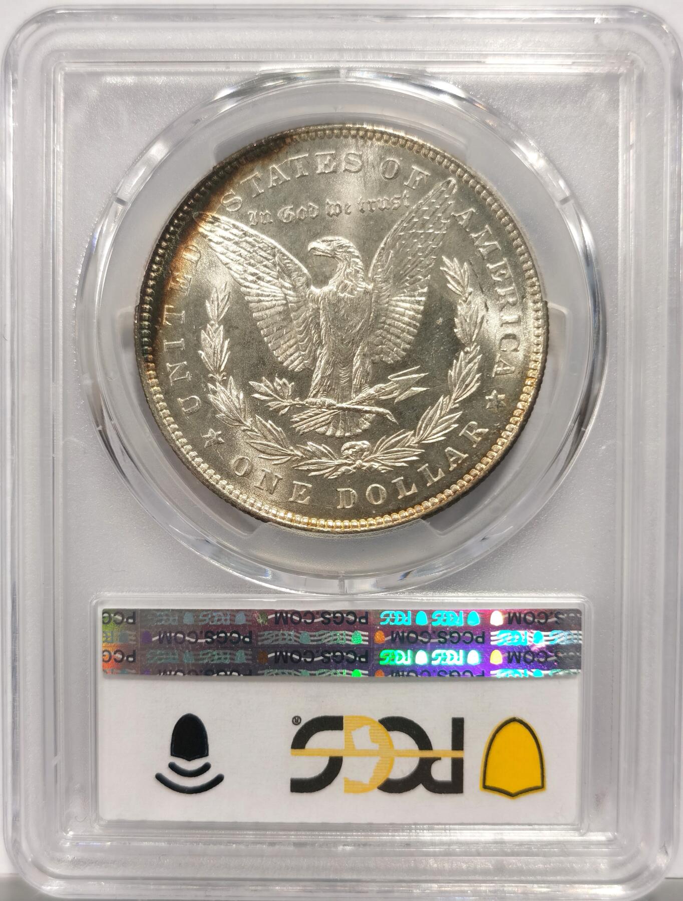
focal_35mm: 54
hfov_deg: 27.2
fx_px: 1411
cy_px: 450
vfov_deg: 35.4
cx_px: 342
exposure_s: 1/100
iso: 80
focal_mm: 5.56
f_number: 16
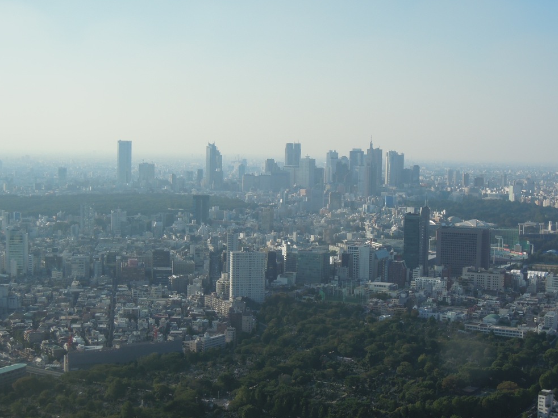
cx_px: 279
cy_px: 212
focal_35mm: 56
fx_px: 903
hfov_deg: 34.3
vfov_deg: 26.1
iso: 160
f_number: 4
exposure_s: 1/1000
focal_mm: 9.9
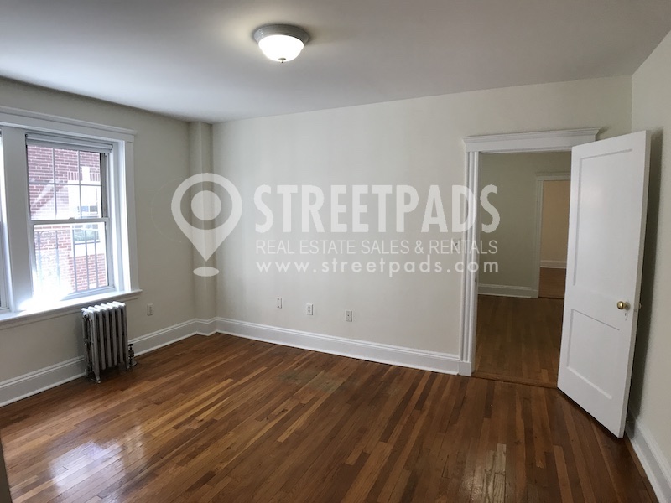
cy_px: 252
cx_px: 336
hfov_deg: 63.4
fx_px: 543
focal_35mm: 28
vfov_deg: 49.7
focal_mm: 3.99
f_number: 1.8
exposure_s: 1/40
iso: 25
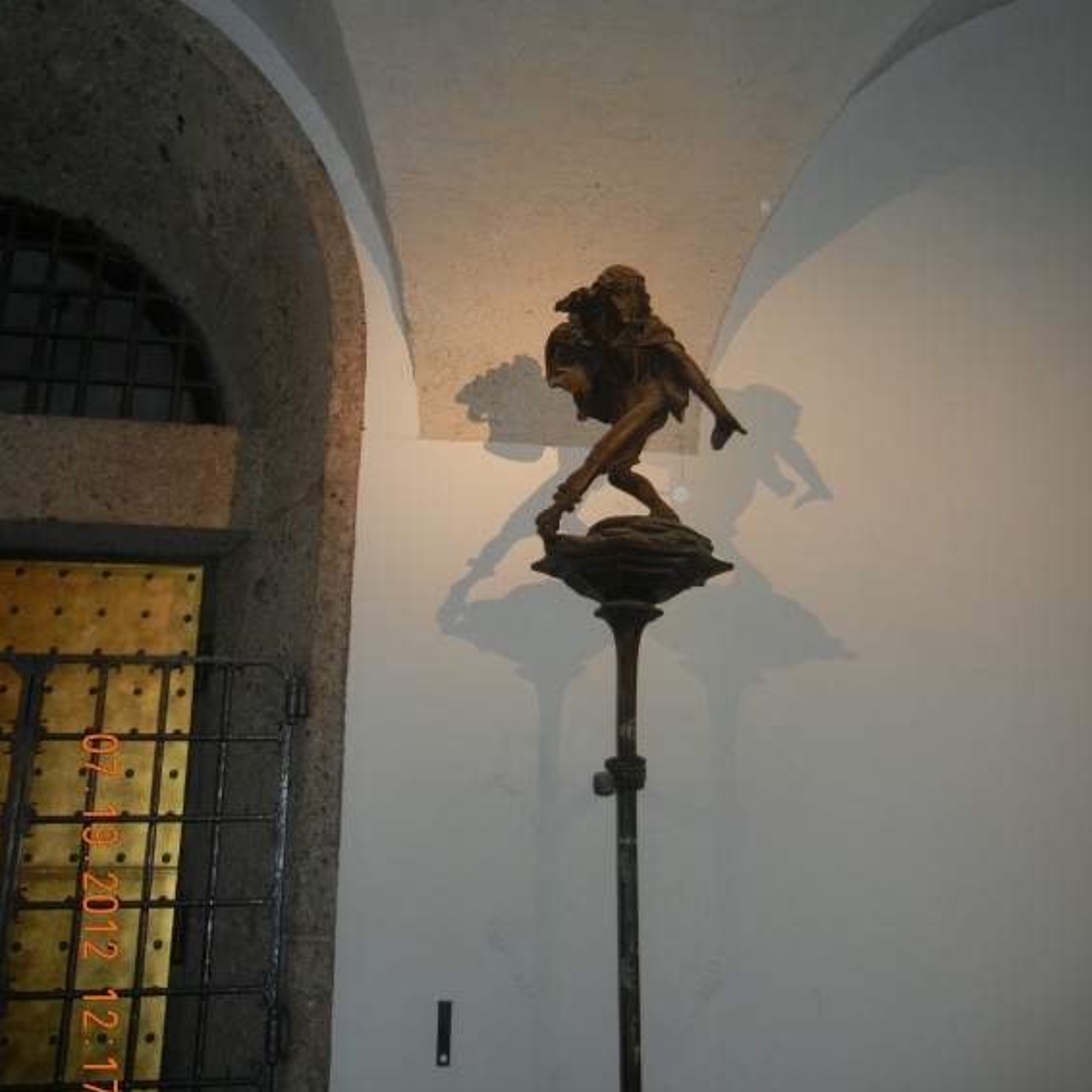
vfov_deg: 45.8
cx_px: 540
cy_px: 448
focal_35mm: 36
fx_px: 1285
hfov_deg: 46.0
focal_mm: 5.4
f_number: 3.5
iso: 200
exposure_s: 1/30
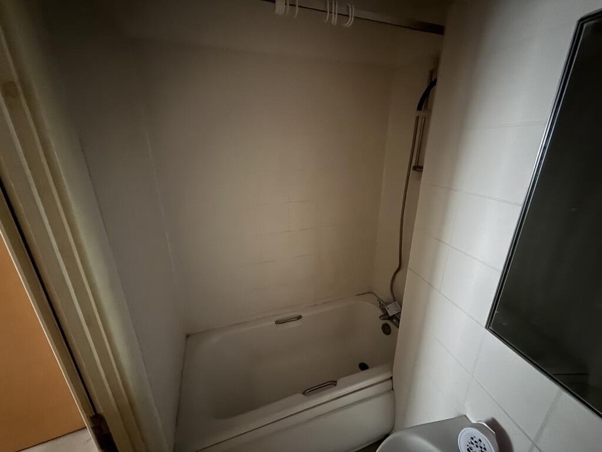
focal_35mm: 14
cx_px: 301
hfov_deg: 102.1
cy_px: 226
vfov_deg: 85.7
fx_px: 243
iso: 1000
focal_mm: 2.22
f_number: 2.2
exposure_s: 1/9
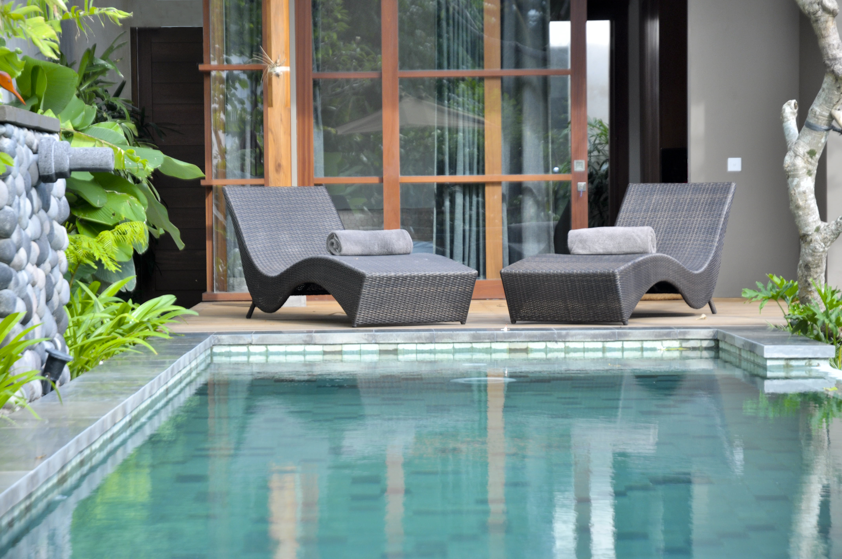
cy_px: 280
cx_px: 421
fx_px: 2453
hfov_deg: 19.5
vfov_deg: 13.0
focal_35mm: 105
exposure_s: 1/200
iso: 250
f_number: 5.6
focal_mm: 70
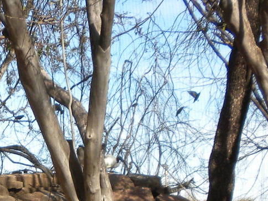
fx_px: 953
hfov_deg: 15.4
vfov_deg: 11.4
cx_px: -64
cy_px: 330
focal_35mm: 123
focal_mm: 6.6
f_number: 3.5
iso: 77
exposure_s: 1/505
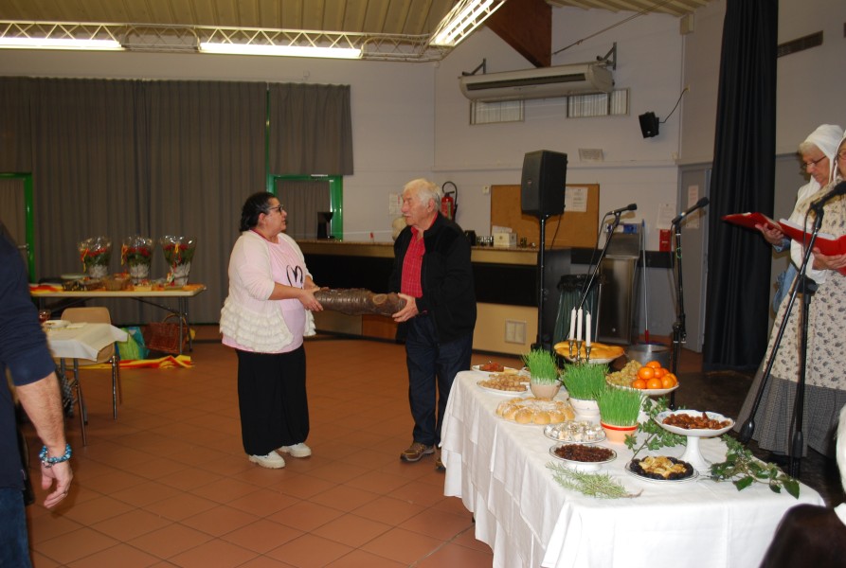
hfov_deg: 57.1
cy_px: 284
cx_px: 423
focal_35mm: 33
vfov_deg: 40.2
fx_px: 777
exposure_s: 1/60
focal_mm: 22
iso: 220
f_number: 4
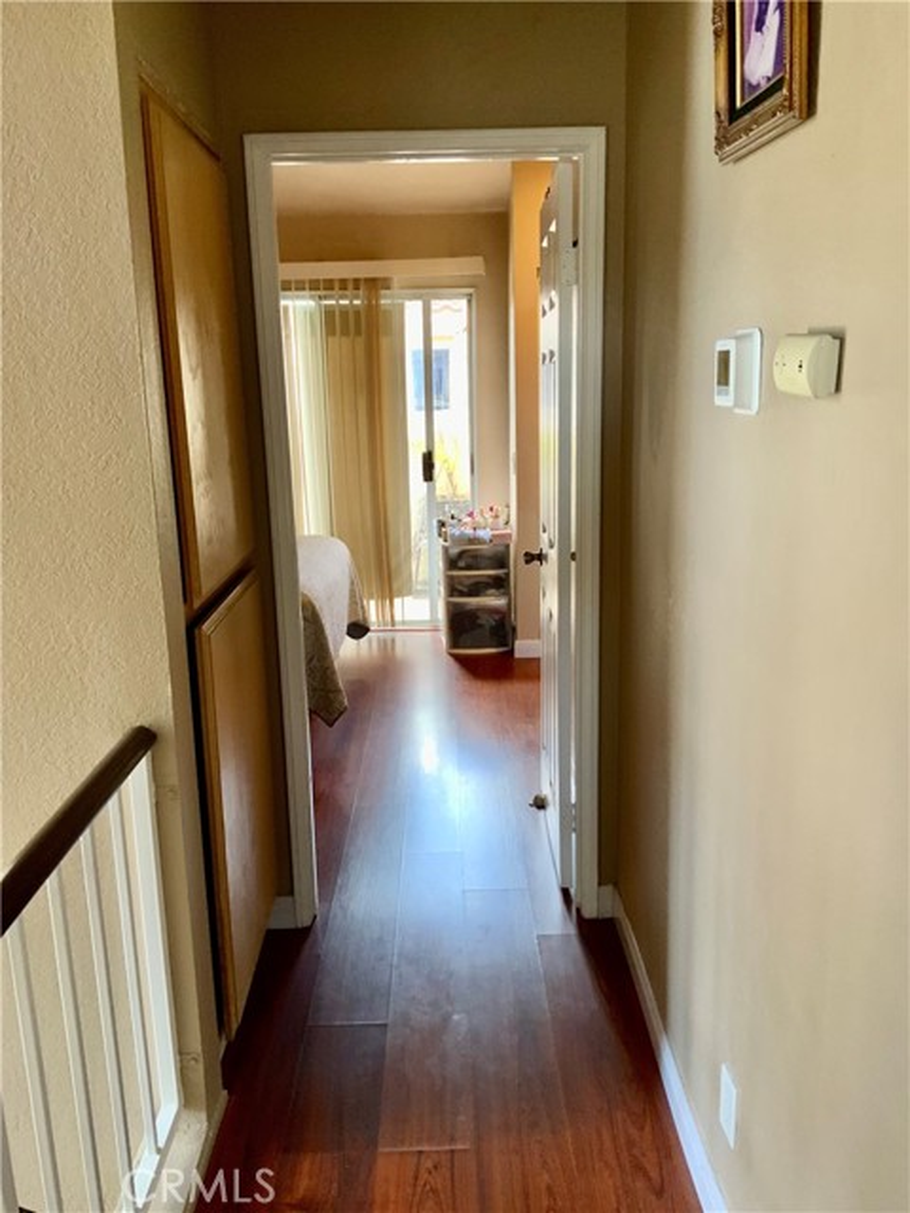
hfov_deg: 48.2
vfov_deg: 61.7
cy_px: 606
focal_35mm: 29
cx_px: 455
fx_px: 1016
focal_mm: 3
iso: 125
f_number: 1.8
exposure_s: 1/60
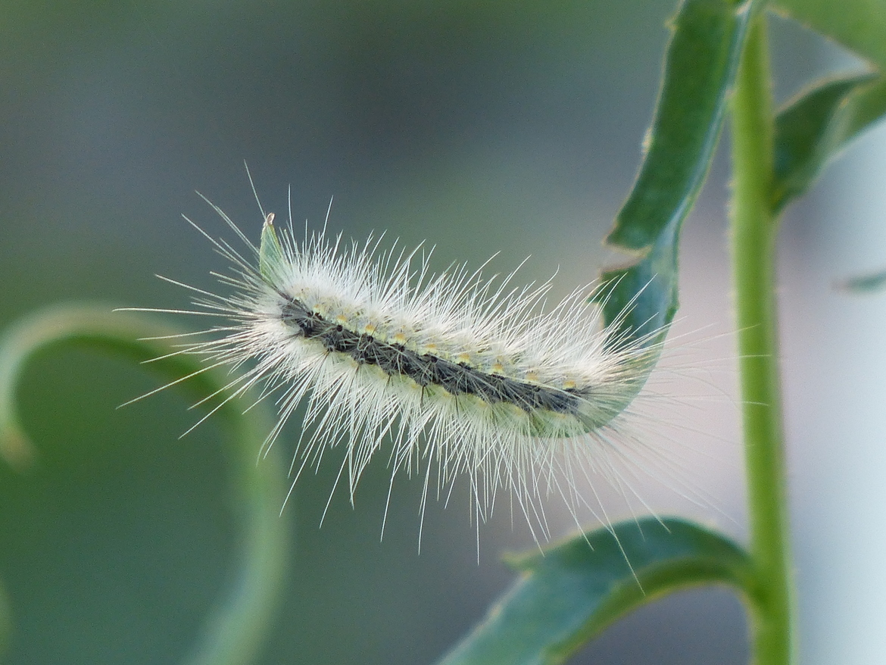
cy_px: 332
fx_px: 30720
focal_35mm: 1200
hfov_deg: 1.7
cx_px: 443
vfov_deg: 1.2
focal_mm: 108
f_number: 2.8
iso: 100
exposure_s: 1/160
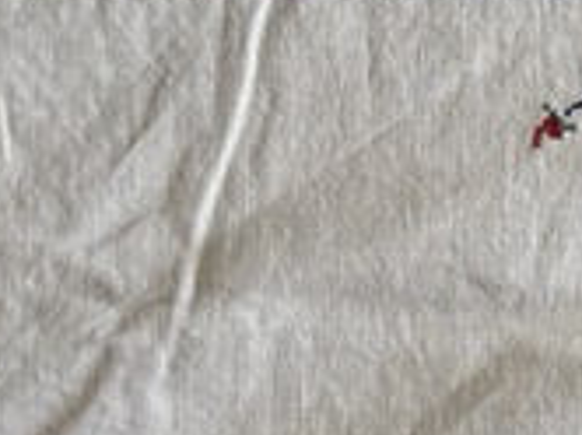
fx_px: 1947
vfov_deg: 12.7
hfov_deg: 16.3
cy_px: 326
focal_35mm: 116
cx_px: 708
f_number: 1.78
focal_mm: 6.76
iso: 125
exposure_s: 1/60
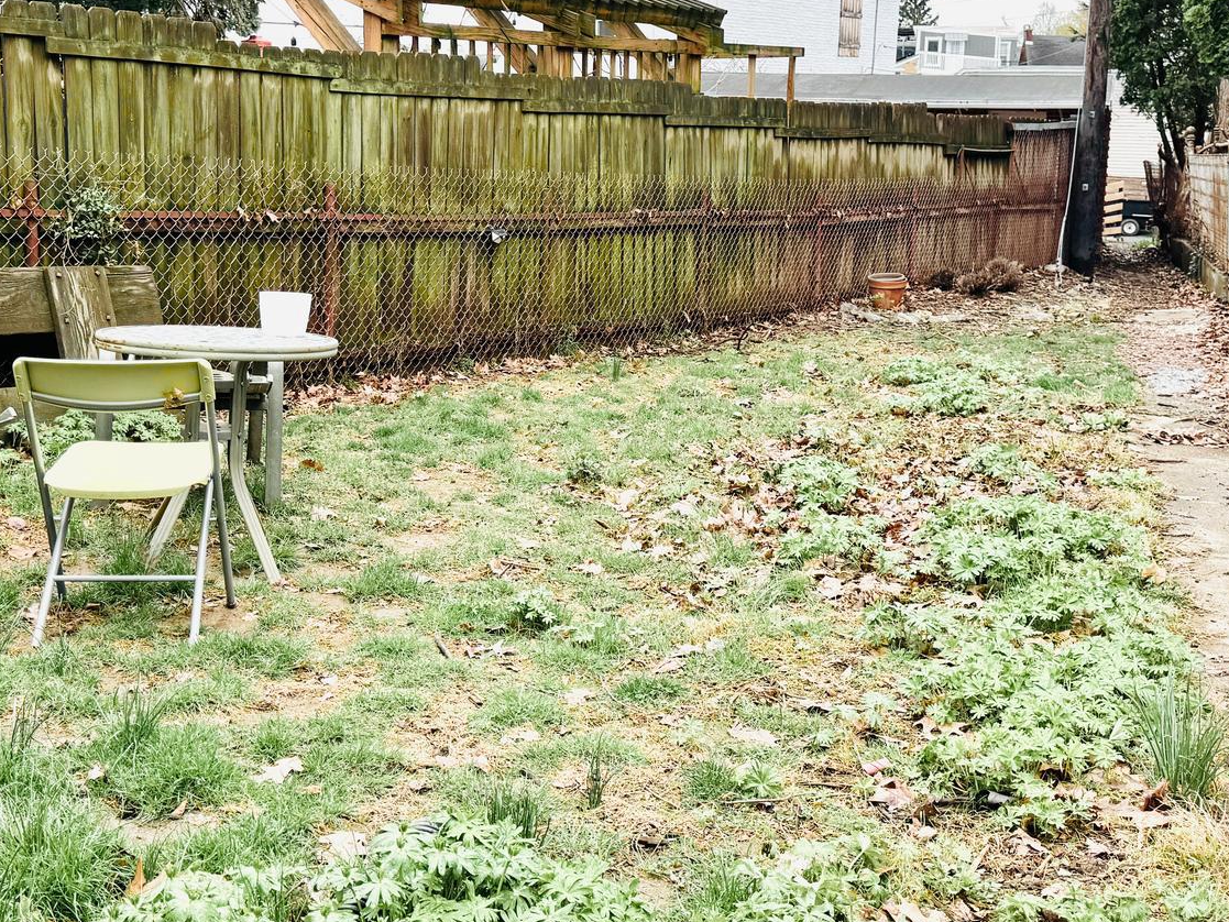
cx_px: 523
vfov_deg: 32.5
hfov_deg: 42.8
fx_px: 1562
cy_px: 274
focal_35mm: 44
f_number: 1.78
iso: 80
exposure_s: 1/639
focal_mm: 6.76
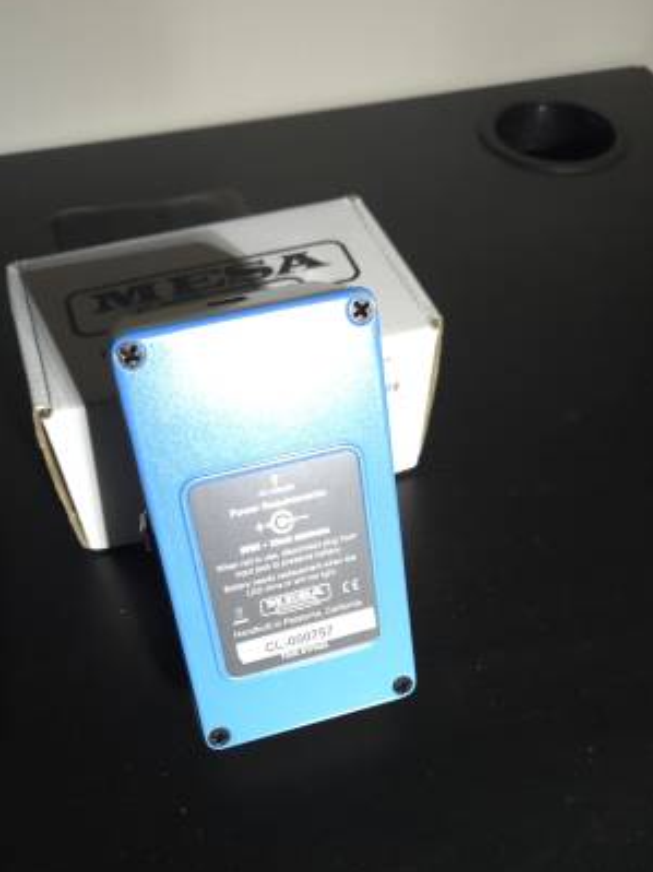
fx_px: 755
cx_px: 284
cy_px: 540
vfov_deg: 59.3
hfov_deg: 46.7
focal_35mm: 30
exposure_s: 1/71
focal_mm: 5.4
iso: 250
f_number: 1.8
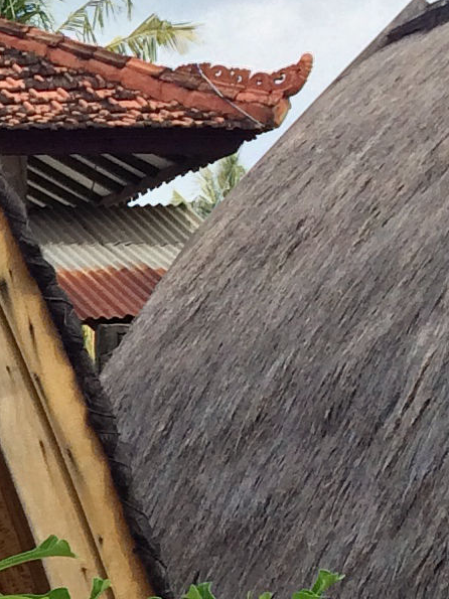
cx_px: -735
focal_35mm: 159
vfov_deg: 12.2
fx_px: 2751
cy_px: 712
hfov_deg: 8.3
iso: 32
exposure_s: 1/1325
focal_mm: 4.15
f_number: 2.2
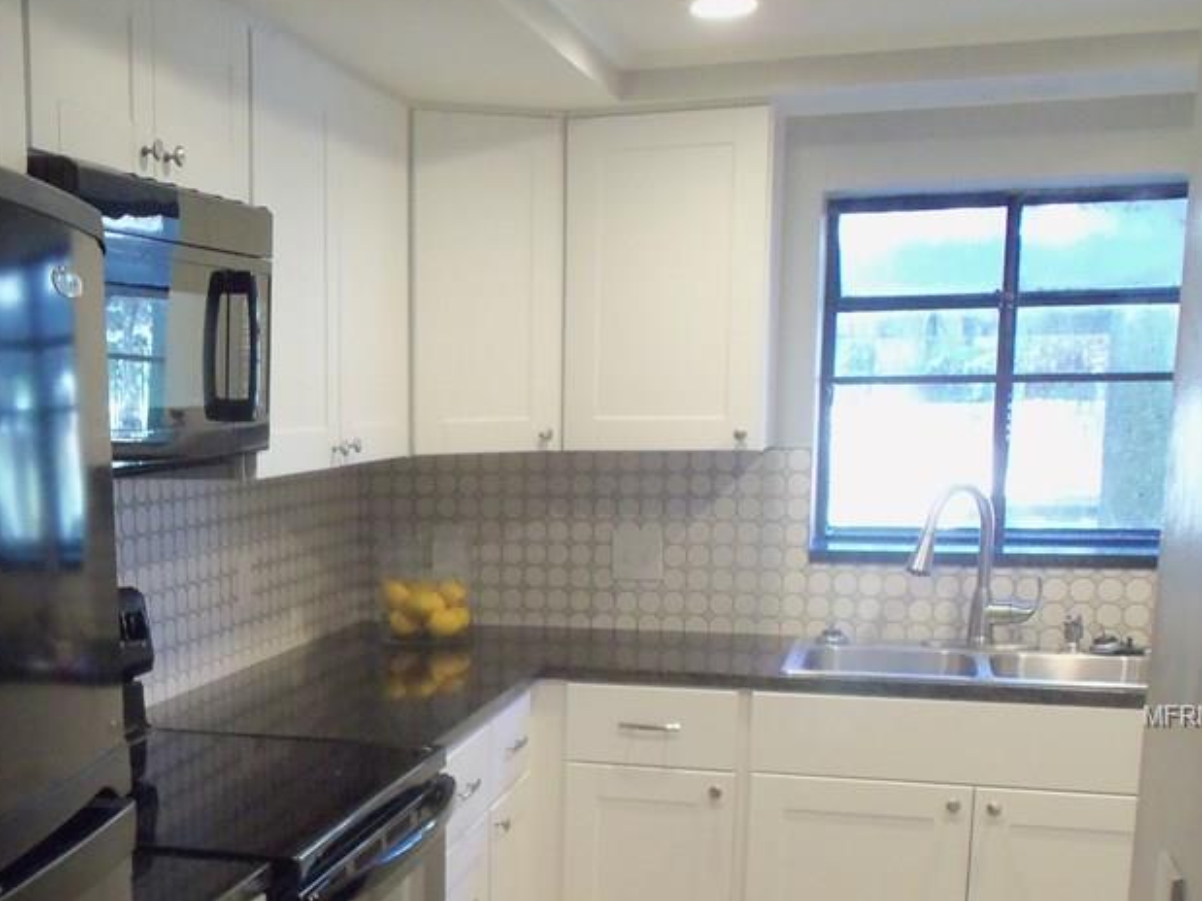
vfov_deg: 29.6
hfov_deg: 38.4
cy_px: 717
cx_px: 266
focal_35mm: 48
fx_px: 1666
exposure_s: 1/30
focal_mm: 5.2
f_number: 3.4
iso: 320
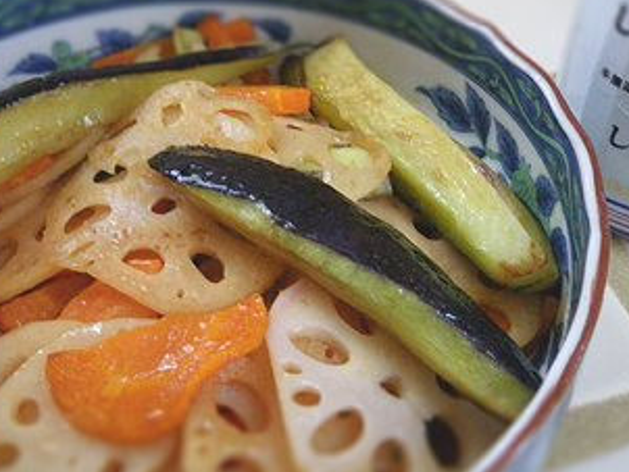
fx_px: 818
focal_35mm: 45
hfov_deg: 42.0
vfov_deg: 32.1
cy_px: 185
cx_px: 352
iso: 800
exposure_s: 1/25
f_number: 3.8
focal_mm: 6.1
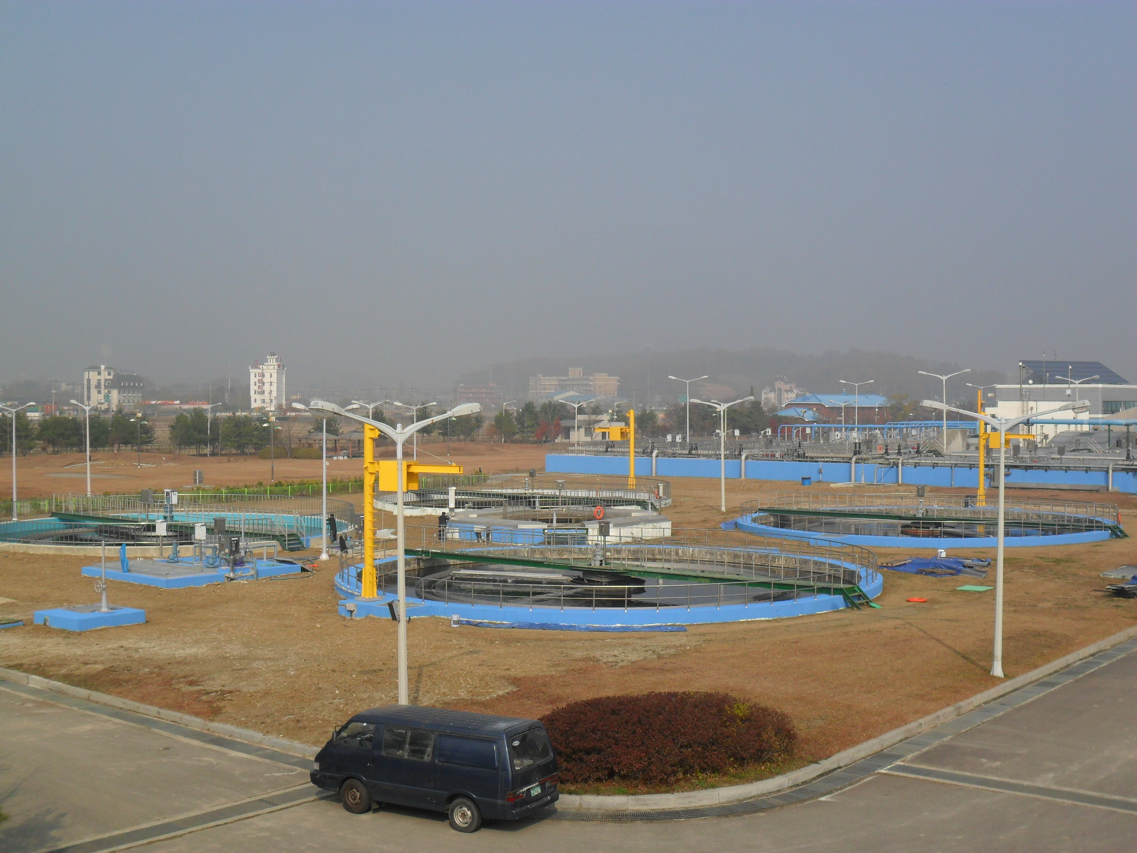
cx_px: 568
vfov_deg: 32.9
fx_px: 1445
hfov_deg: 42.9
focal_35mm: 44
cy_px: 426
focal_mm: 7.8
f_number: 4.5
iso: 100
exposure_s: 1/1000
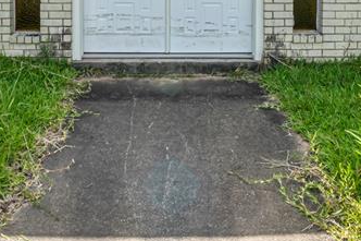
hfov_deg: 51.9
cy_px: -35
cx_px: 171
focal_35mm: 37
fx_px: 371
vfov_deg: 31.2
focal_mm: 12
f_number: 22
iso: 200
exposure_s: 1/60
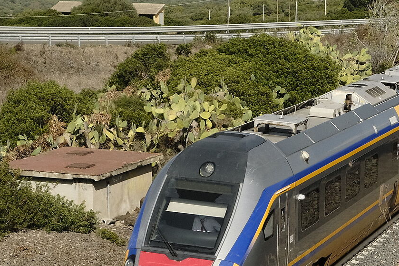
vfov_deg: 11.1
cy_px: 216
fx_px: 1363
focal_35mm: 123
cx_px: 338
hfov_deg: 16.5
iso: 400
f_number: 8
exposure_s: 1/1000
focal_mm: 28.9
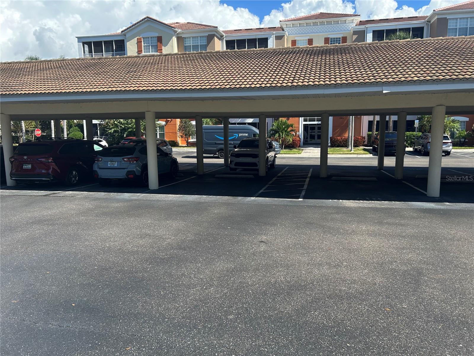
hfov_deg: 67.3
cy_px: 178
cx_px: 237
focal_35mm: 26
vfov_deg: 53.1
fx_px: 356
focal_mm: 5.7
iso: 50
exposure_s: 1/2045
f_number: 1.5
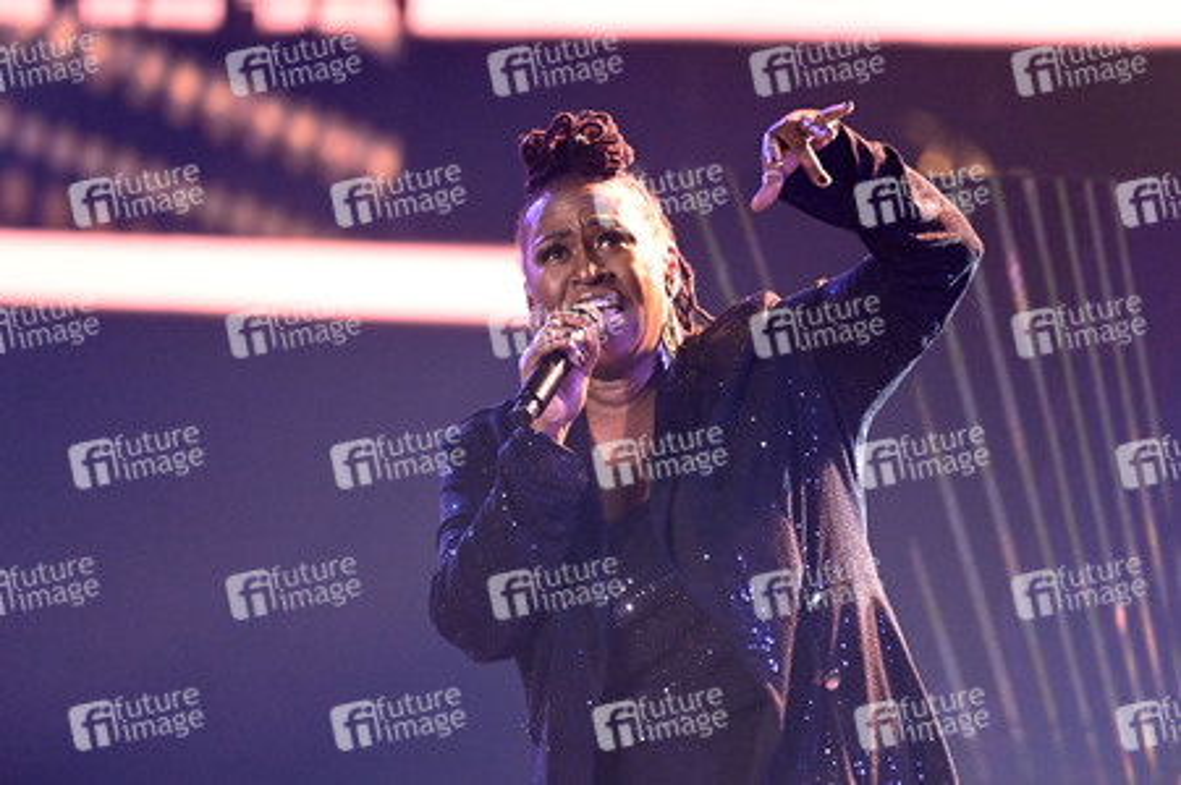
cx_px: 590
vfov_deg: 2.7
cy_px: 392
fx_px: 16390
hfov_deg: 4.1
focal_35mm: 500
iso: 16000
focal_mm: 500
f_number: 5.6
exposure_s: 1/320
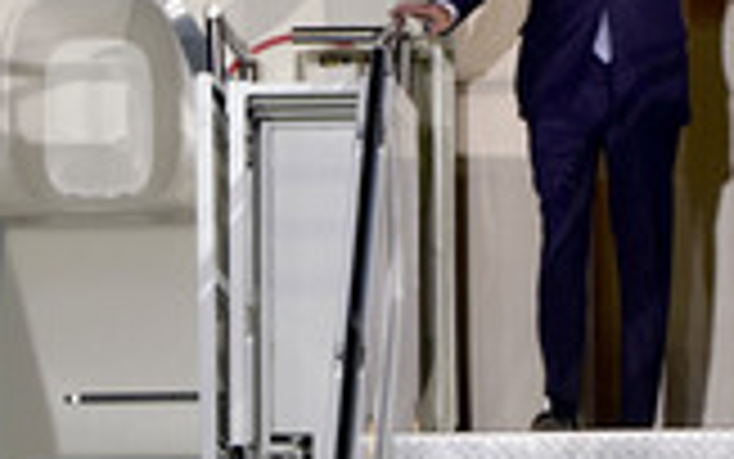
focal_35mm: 723
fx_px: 14468
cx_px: 646
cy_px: 297
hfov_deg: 2.9
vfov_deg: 1.8
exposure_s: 1/250
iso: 800
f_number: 5.6
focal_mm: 256
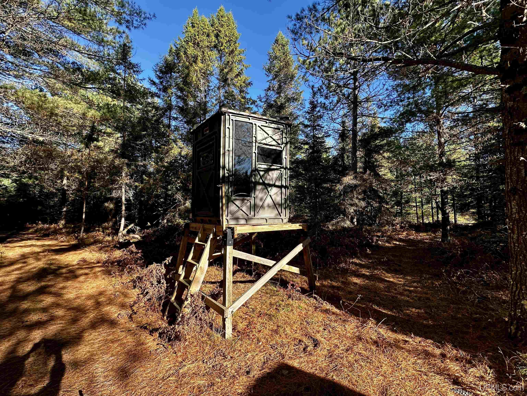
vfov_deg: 85.7
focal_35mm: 14
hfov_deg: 102.1
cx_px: 264
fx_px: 213
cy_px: 198
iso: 40
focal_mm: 2.22
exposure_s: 1/337
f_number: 2.2
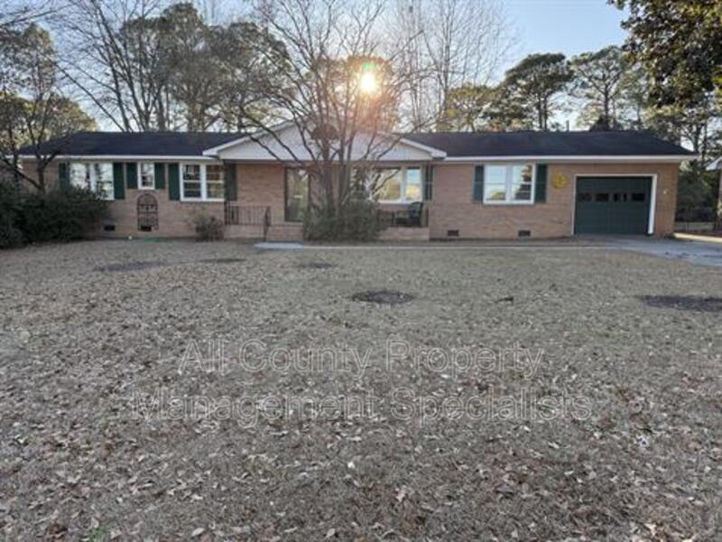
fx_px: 501
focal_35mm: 24
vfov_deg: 56.8
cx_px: 361
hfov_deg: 71.6
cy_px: 271
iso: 100
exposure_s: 1/683
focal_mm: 6.76
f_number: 1.78
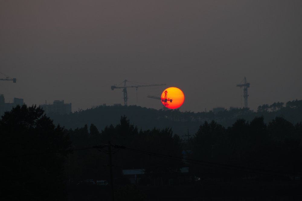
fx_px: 2513
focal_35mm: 300
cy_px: 100
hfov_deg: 6.9
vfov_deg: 4.6
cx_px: 151
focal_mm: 200
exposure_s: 1/640
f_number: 4.5
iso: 200
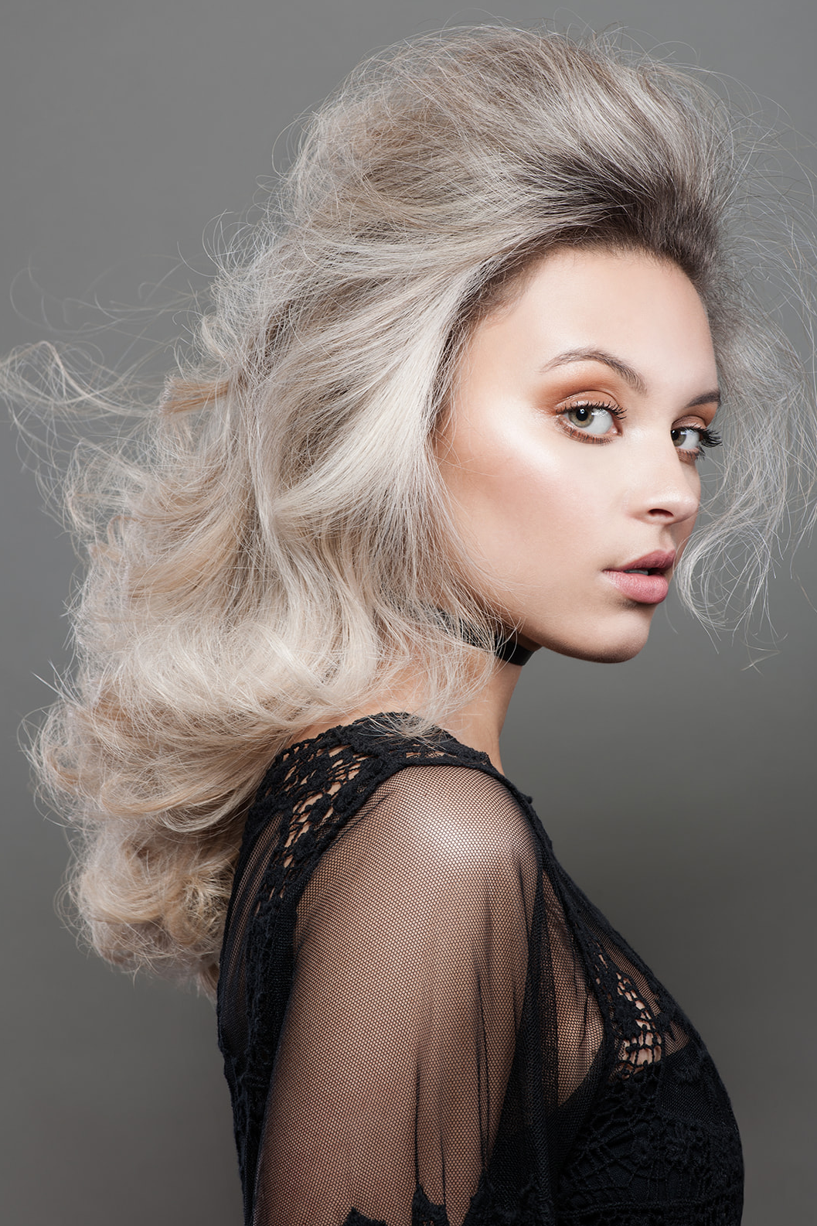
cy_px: 611
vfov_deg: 19.3
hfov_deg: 12.9
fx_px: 3607
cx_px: 410
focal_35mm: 106
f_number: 18
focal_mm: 105
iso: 100
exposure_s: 1/160
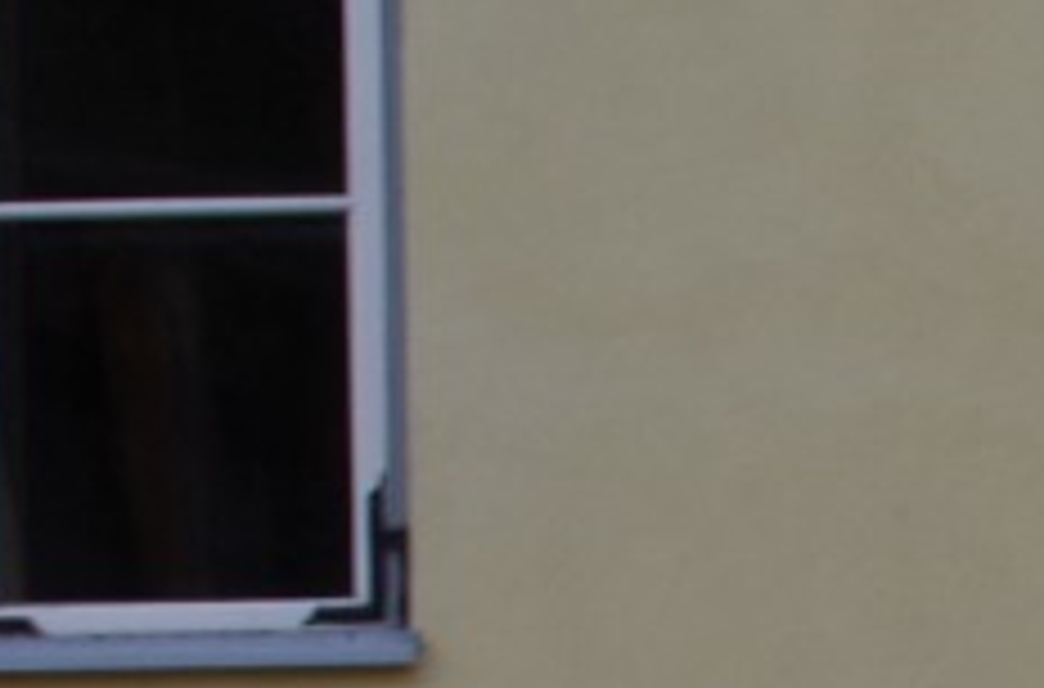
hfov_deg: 5.9
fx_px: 9971
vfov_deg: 3.9
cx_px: 1912
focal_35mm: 345
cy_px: 1398
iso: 320
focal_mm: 33
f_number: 6.3
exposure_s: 1/60
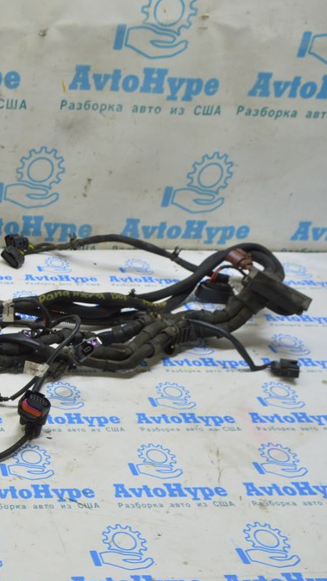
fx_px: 662
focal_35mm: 43
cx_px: -100
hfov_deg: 24.2
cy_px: 290
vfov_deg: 47.3
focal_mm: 18
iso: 400
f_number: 5.6
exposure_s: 1/20
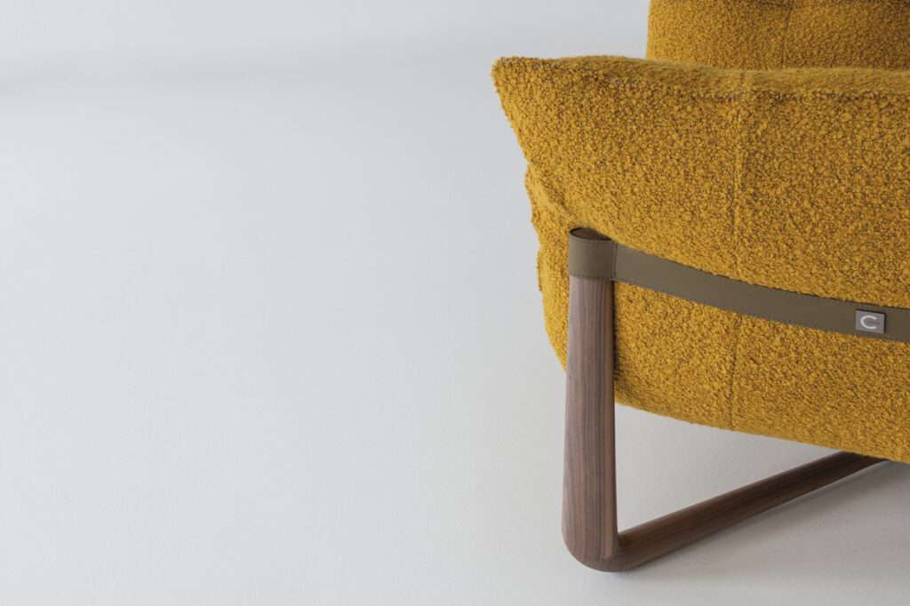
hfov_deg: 33.4
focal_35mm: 60
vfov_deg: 22.6
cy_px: 303
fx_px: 1516
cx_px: 455
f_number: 19
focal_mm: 60
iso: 200
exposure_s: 4
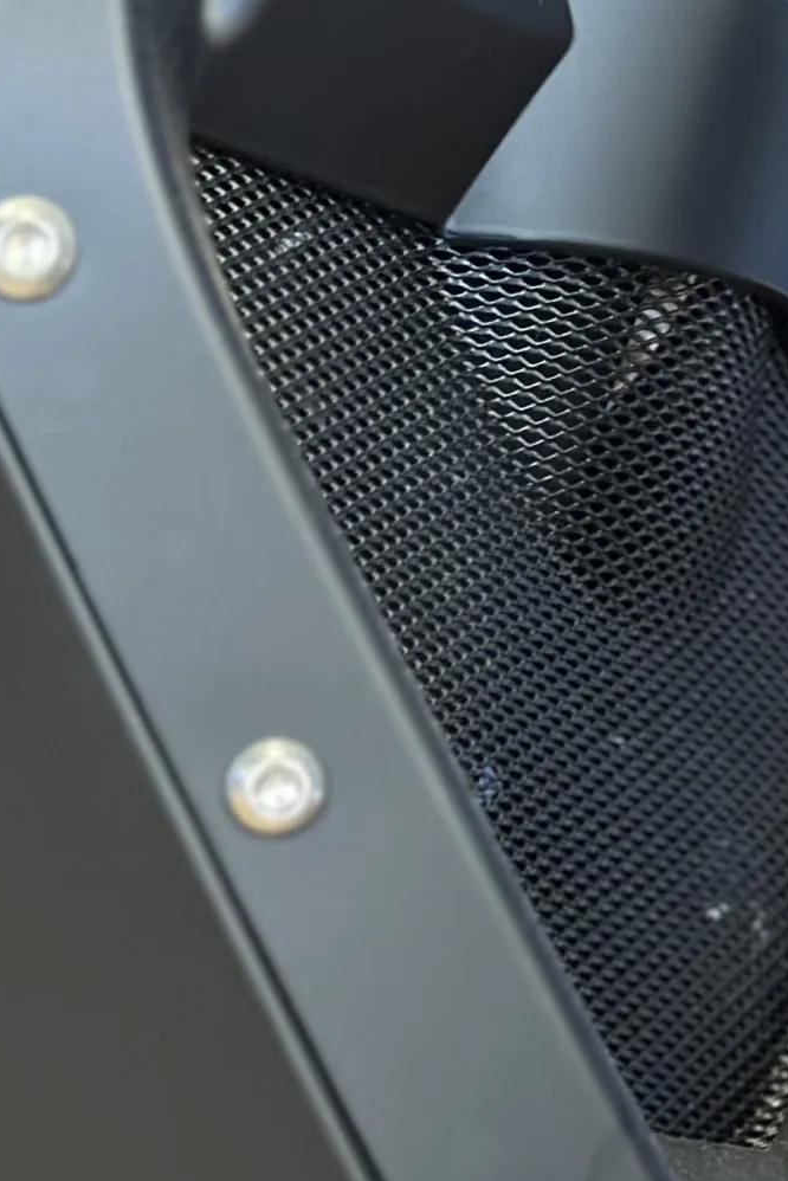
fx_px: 4199
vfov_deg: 16.0
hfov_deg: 10.4
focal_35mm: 128
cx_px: -316
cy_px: 833
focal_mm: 6.86
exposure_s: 1/33
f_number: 1.78
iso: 400
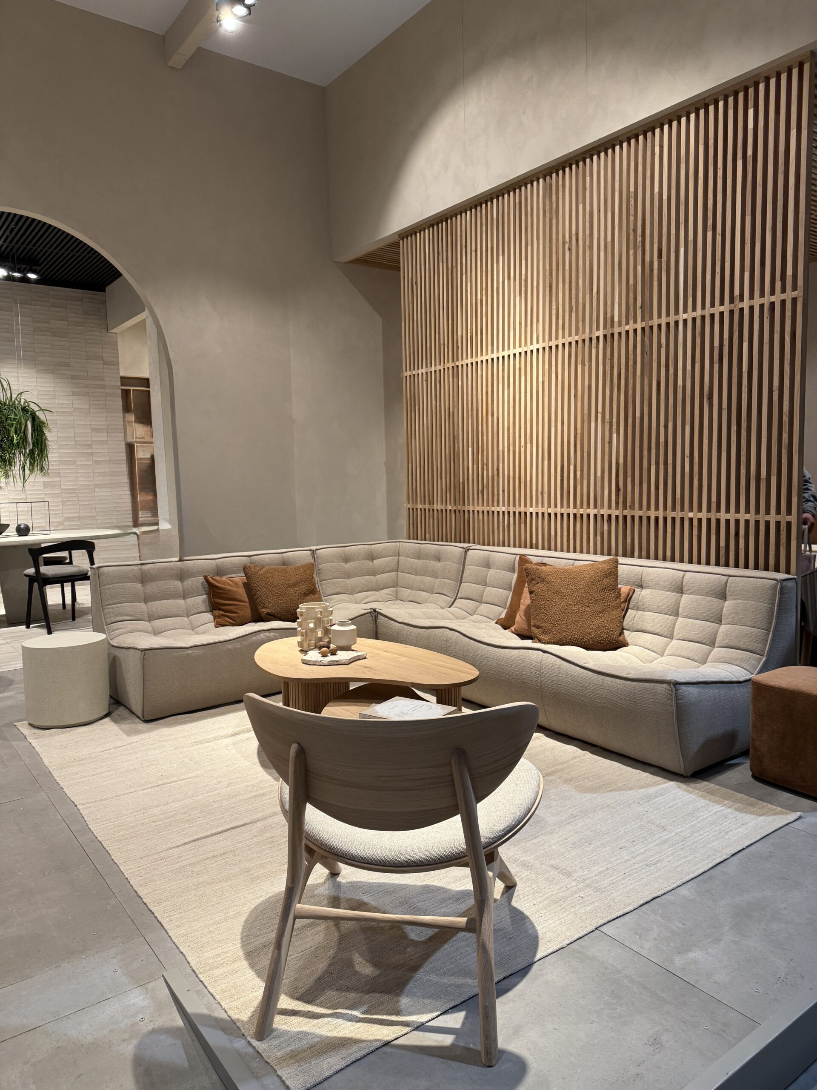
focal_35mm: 24
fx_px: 755
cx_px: 408
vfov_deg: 71.6
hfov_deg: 56.8
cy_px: 545
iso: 200
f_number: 1.78
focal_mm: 6.76
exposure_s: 1/83
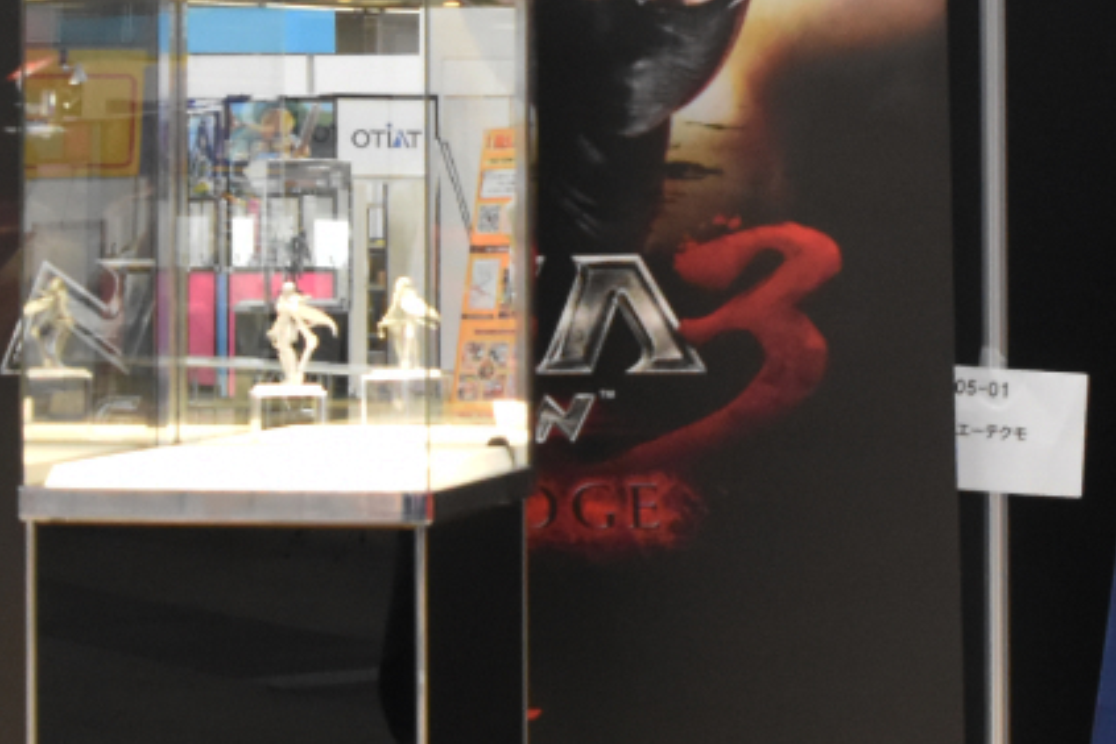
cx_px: 786
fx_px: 3565
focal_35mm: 115
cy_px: 95
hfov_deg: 17.7
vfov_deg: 11.8
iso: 2800
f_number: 8
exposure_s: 1/60
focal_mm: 20
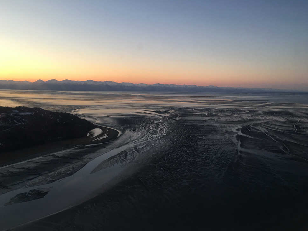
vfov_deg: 46.8
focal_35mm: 30
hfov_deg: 60.0
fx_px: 267
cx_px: 154
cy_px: 118
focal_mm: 4.15
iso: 25
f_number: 2.2
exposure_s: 1/15
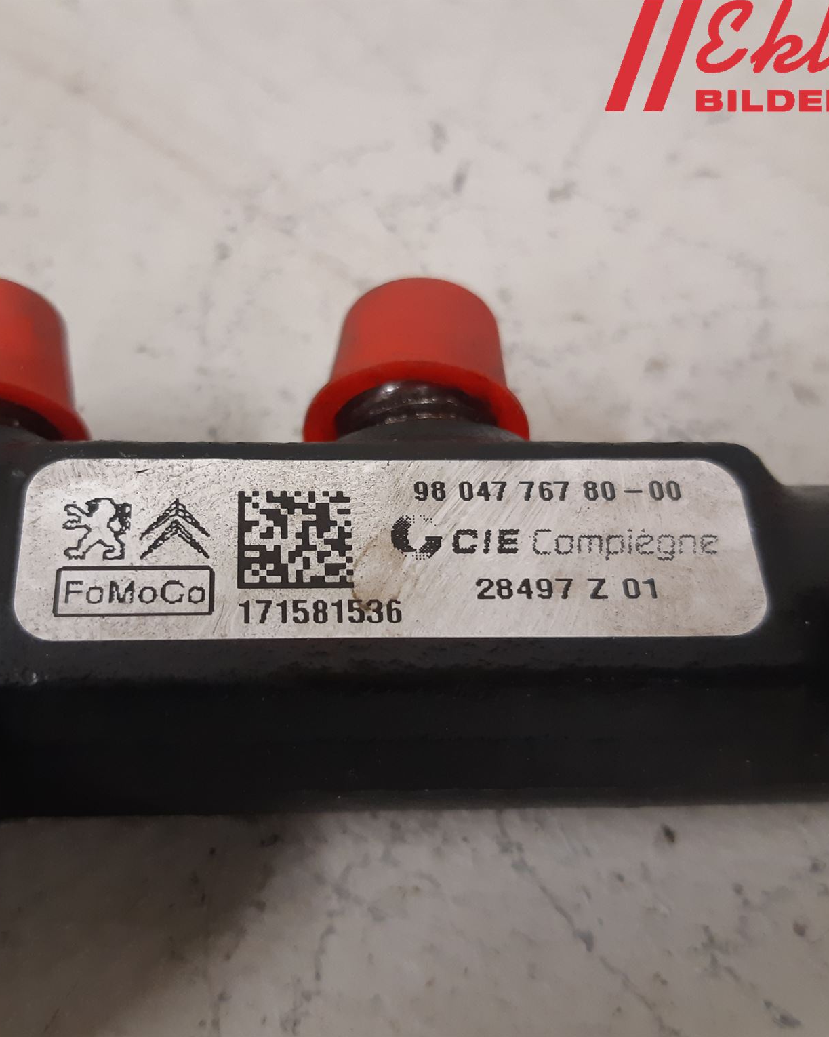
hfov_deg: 43.1
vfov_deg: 52.8
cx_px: 327
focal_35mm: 34
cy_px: 517
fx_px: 1043
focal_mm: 3.93
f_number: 1.7
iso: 200
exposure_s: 1/50
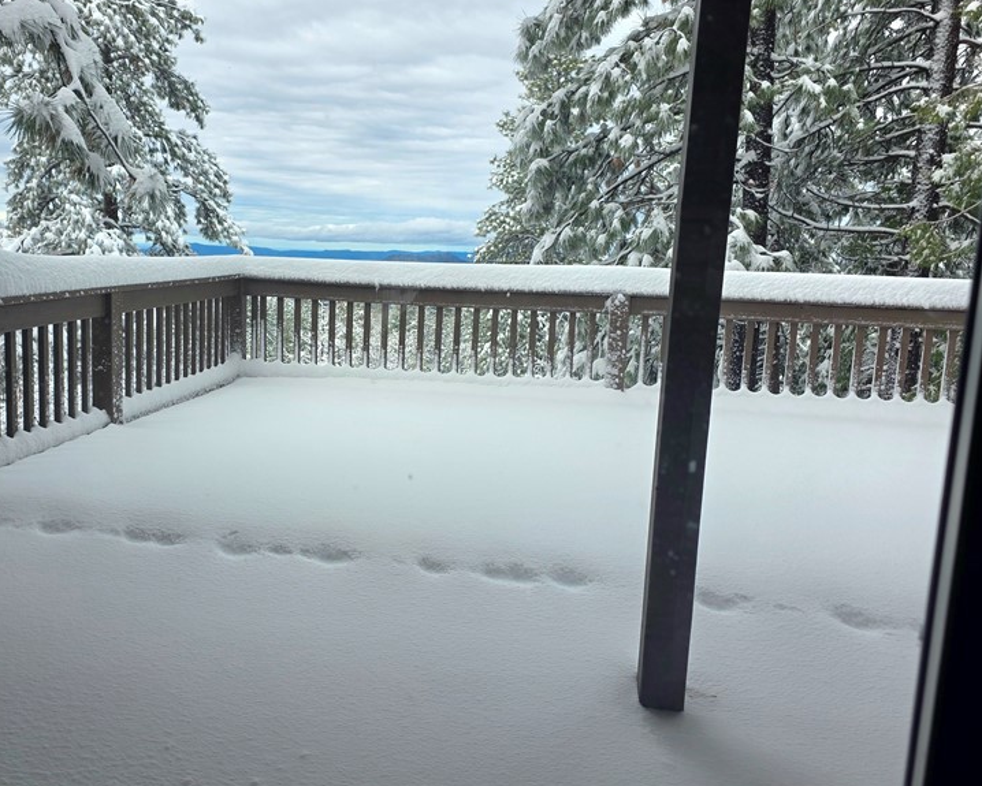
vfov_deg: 45.8
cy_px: 377
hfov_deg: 54.9
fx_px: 930
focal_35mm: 32
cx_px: 356
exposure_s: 1/1429
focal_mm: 6.3
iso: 80
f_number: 1.7
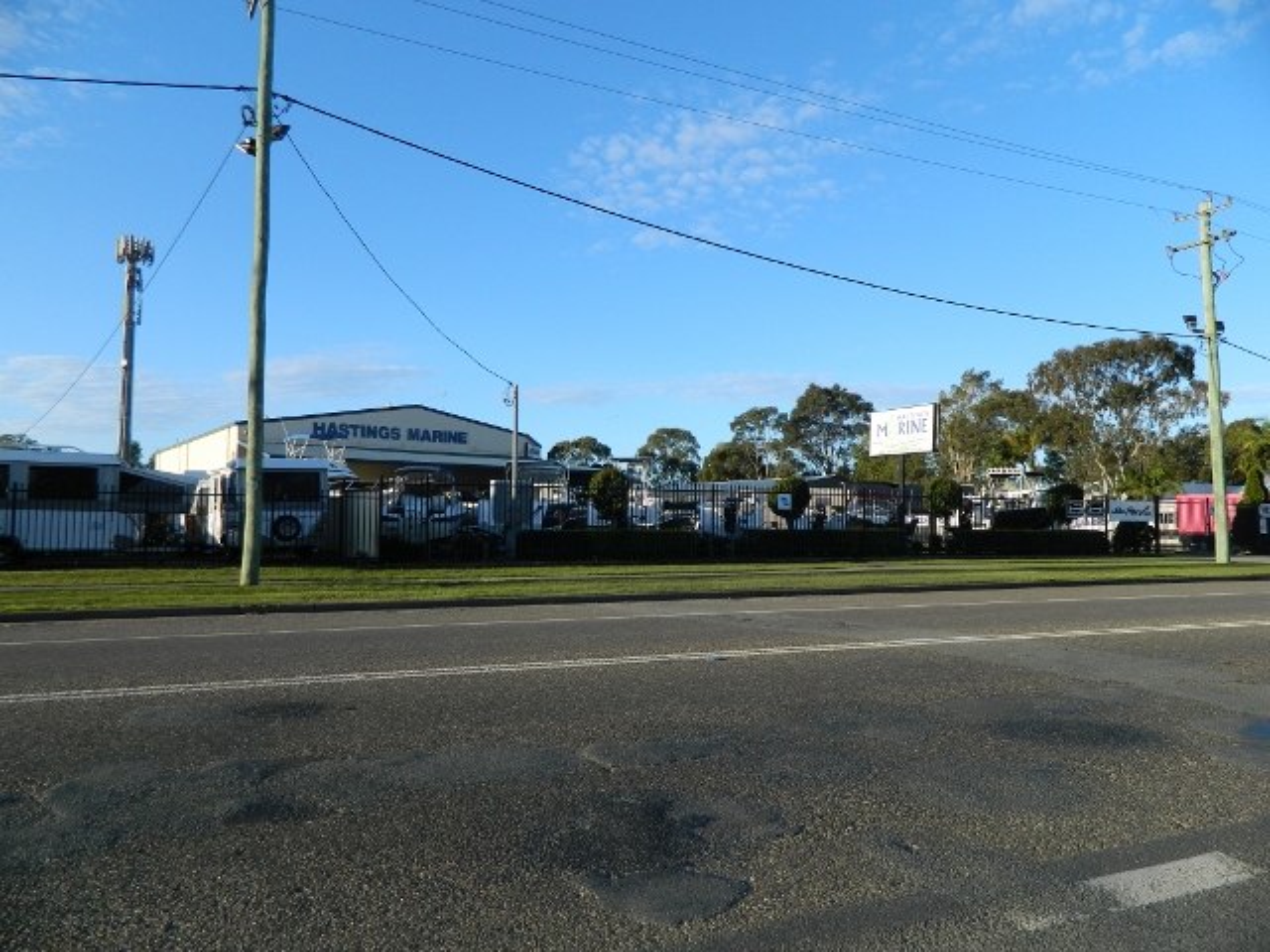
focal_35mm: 25
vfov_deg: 54.9
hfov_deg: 69.4
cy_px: 476
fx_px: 917
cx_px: 635
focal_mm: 4.5
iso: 80
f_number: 3.1
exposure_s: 1/640
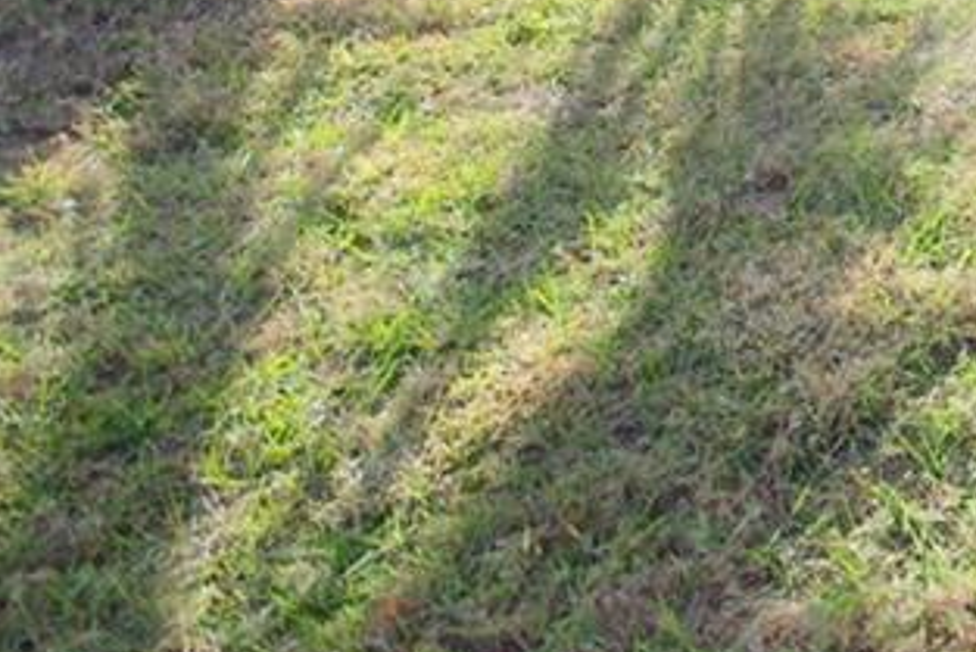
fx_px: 1329
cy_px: -384
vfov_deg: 21.8
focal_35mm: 49
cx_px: 1344
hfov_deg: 29.8
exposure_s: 1/250
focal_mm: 10
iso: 100
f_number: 6.7
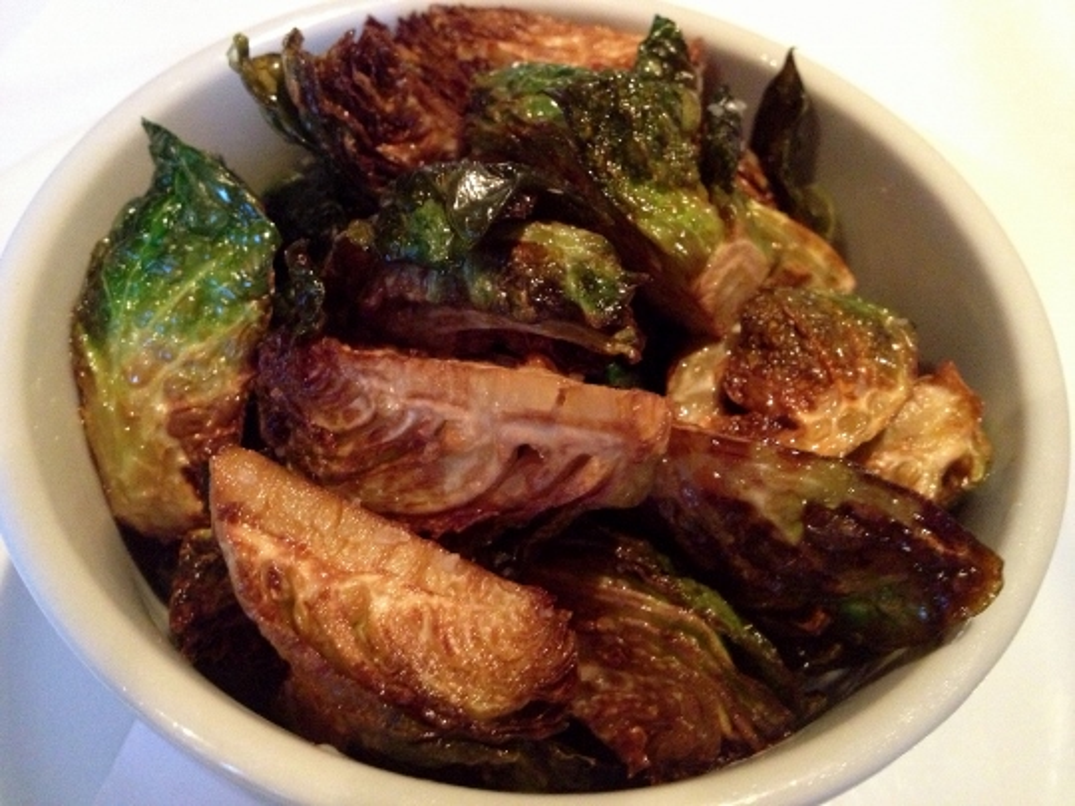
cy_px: 403
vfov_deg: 40.7
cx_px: 538
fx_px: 1087
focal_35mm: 35
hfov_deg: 52.6
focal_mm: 4.28
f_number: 2.4
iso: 640
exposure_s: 1/15
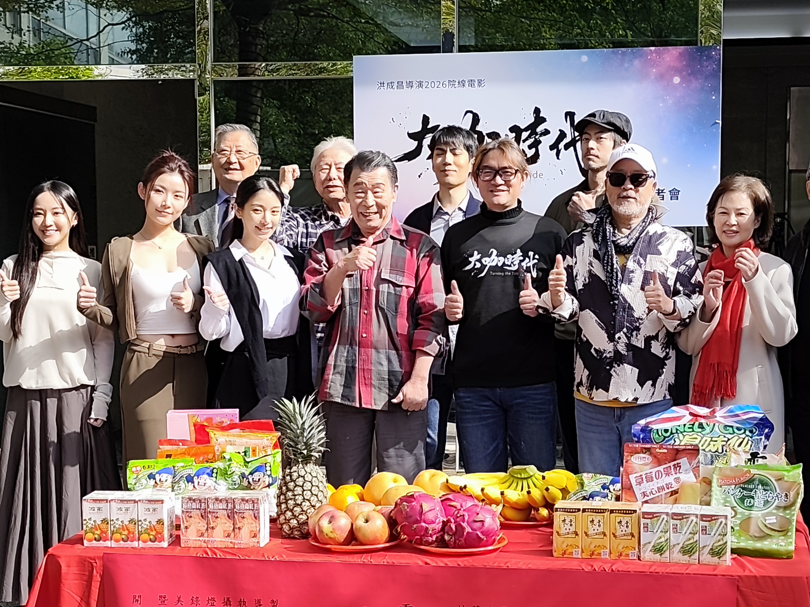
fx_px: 1404
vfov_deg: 24.4
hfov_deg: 32.0
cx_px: 525
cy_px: 362
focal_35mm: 60
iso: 50
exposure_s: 1/649
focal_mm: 6.19
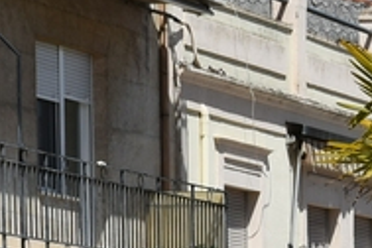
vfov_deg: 3.4
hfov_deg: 5.1
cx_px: 734
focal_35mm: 401
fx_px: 4143
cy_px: 571
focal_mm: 56
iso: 200
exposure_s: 1/800
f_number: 7.1
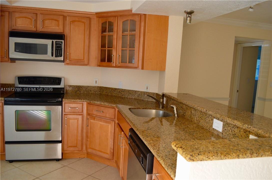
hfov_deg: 62.0
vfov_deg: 43.4
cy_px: 90
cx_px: 136
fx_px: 226
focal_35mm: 30
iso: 400
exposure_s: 1/80
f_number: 4.5
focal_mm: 20
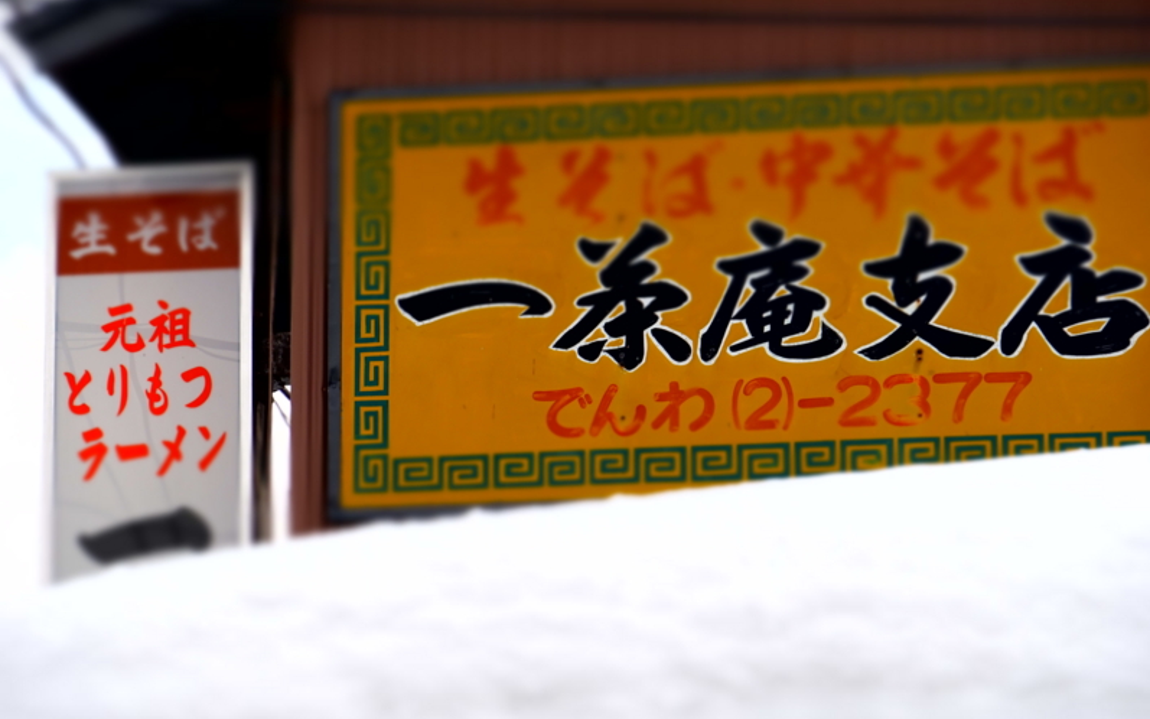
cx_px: 574
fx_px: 7145
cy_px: 363
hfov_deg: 9.2
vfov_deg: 5.8
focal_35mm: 228
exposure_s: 1/250
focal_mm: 149
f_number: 6.7
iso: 100
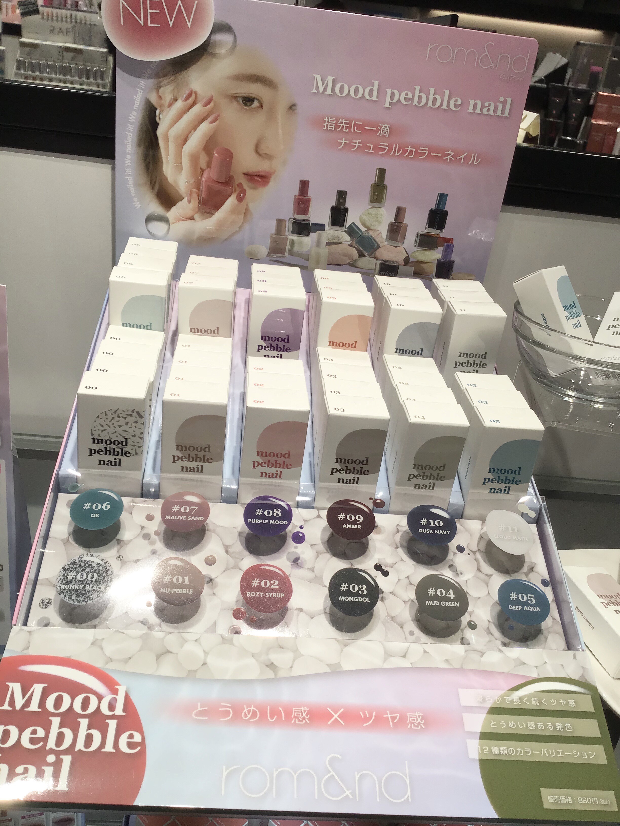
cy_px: 413
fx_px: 740
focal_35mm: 31
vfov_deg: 58.4
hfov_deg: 45.4
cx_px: 310
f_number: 2.4
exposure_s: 1/255
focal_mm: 3.3
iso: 25
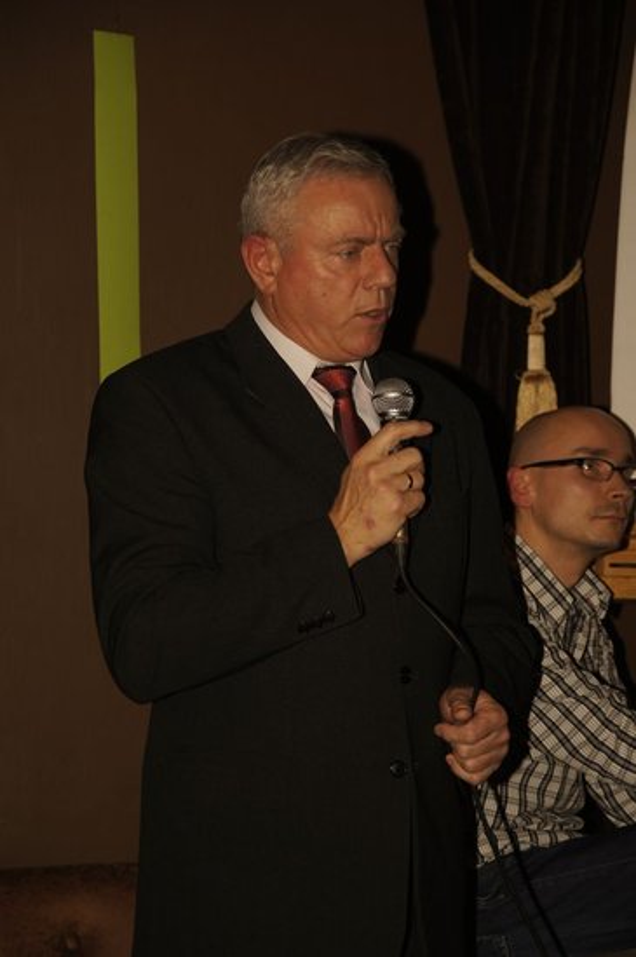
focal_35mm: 105
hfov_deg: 13.0
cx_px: 318
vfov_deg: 19.5
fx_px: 2788
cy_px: 478
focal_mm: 70
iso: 100
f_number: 4
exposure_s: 1/125
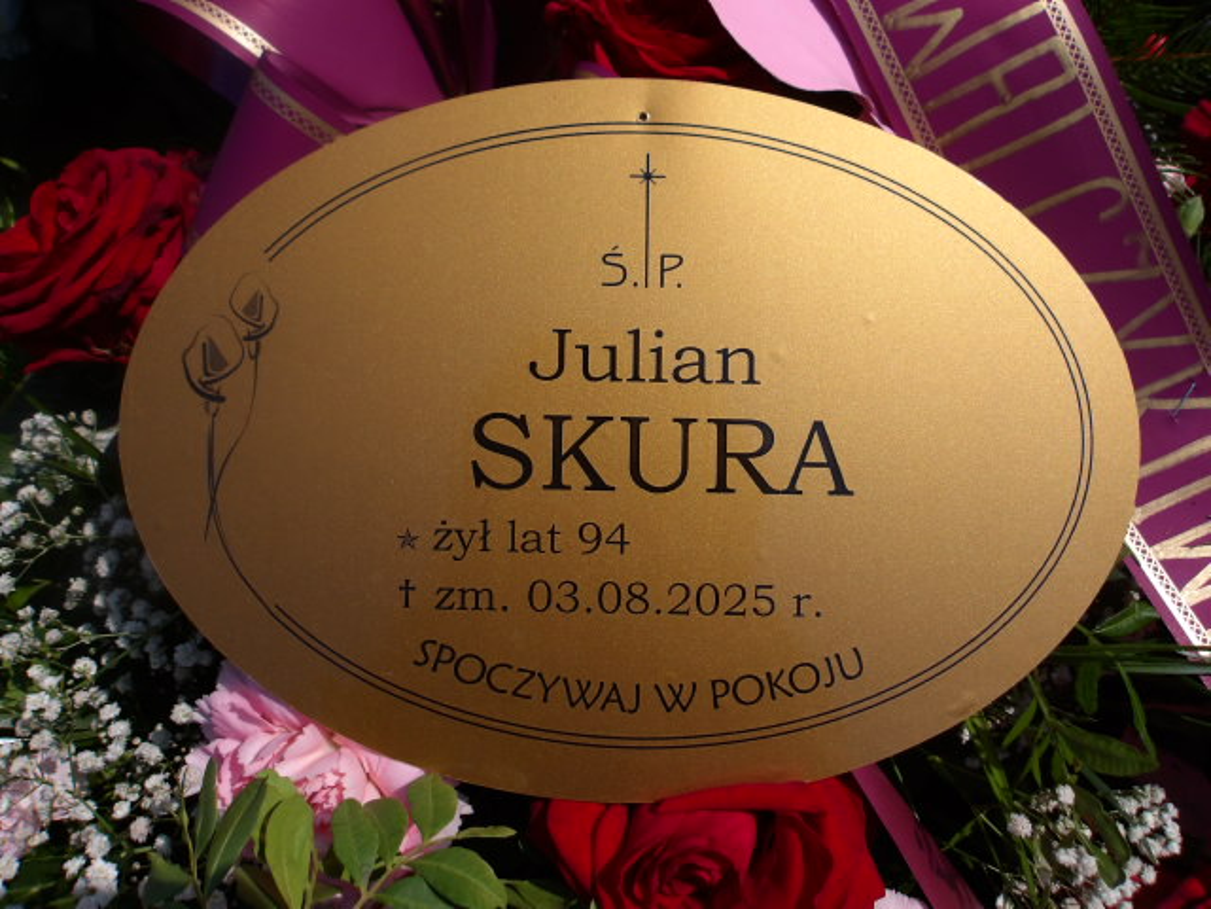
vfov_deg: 51.4
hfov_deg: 65.3
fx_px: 945
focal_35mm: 27
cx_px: 606
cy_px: 454
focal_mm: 4.9
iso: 100
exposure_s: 1/312
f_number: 10.4
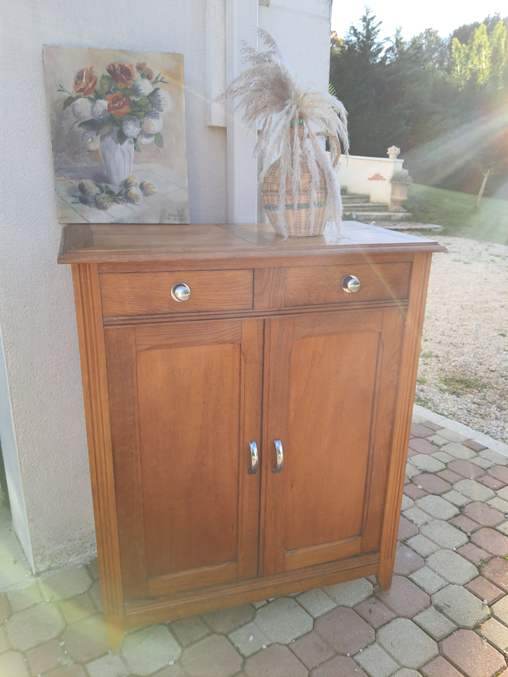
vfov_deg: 67.3
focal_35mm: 26
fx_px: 509
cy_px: 338
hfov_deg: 53.1
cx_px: 254
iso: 50
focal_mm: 4.32
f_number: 1.7
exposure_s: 1/378
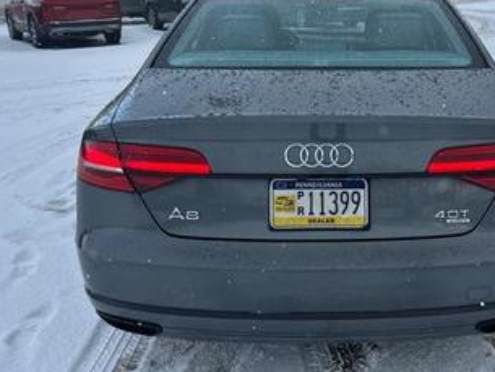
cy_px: 136
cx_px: 336
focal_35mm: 43
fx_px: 615
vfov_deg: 33.4
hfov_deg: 43.1
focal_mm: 5.7
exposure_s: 1/1252
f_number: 1.5
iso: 50
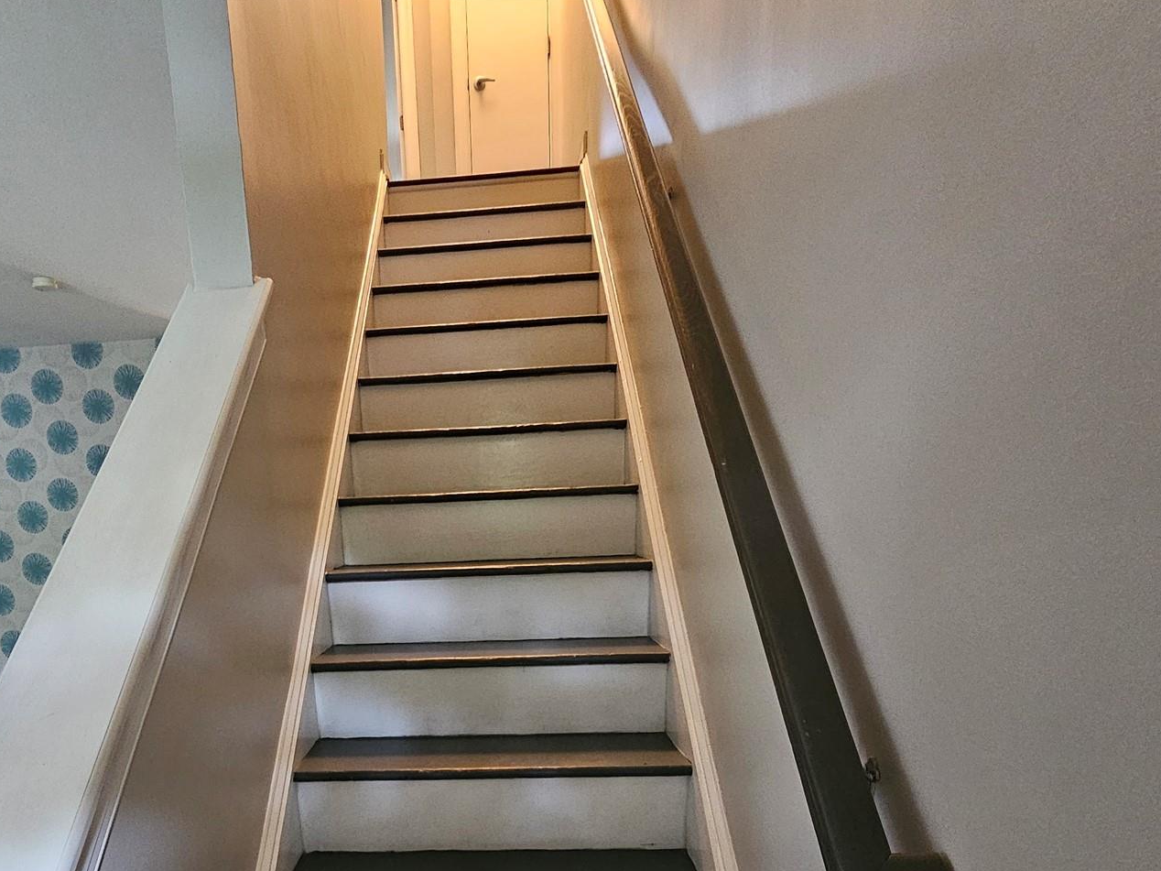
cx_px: 457
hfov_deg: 78.0
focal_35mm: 21
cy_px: 698
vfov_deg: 58.5
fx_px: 704
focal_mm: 2.2
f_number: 2.2
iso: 800
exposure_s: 1/24
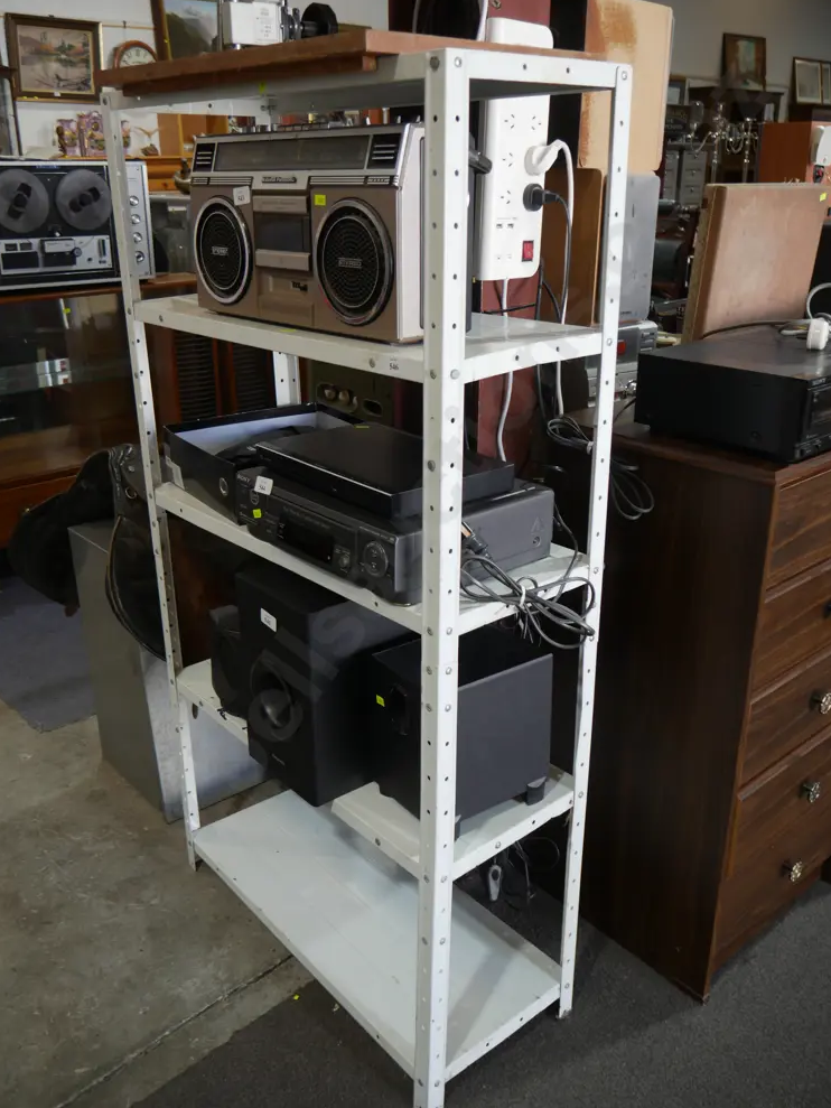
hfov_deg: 48.2
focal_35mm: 29
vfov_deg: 61.6
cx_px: 408
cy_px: 536
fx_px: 928
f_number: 3.5
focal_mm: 14
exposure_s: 1/100
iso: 200
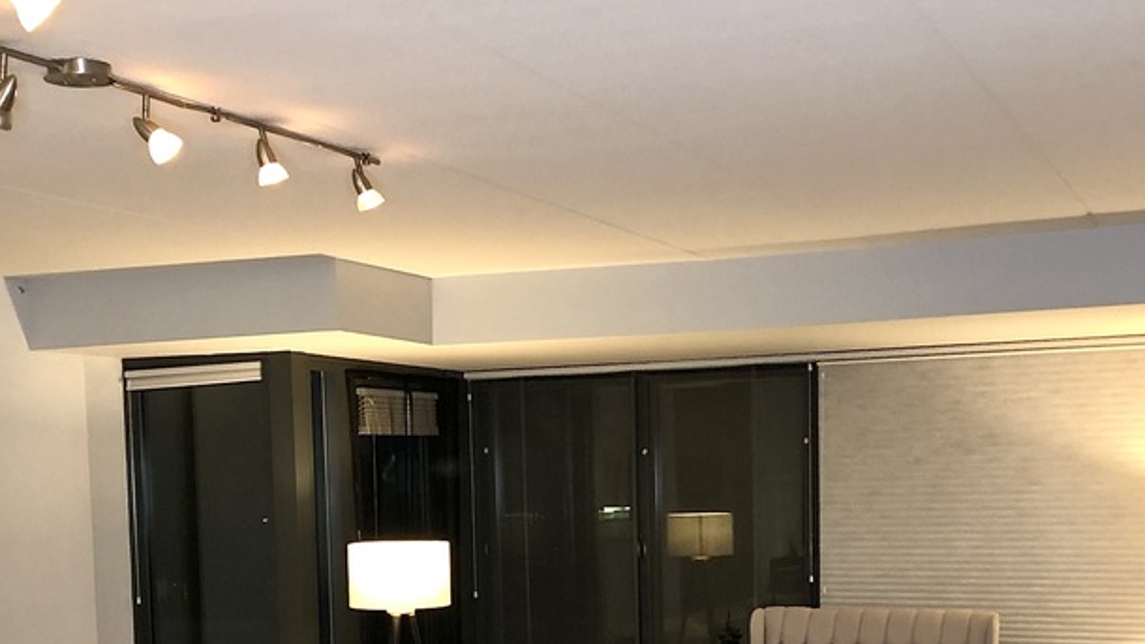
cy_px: 610
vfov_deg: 21.6
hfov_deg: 38.5
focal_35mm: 54
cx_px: 597
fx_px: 1639
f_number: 1.8
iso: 40
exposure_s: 1/15
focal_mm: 3.99
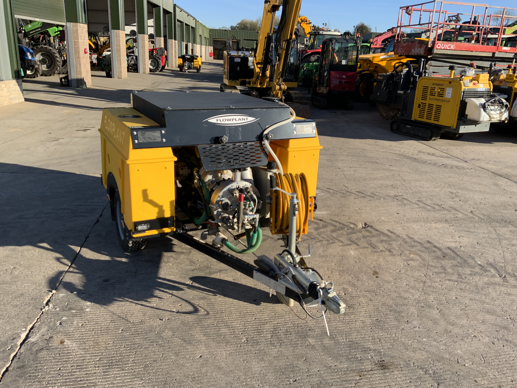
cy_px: 194
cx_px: 258
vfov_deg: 48.2
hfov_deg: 61.7
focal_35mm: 29
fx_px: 433
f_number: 1.8
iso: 16
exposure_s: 1/1098
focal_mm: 3
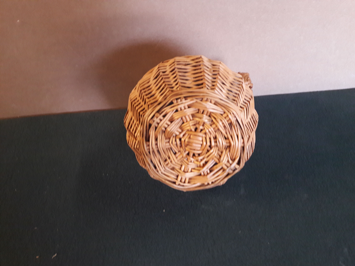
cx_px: 178
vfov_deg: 49.7
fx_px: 287
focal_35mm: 28
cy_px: 133
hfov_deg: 63.4
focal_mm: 3.7
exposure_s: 1/33
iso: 200
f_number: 1.9
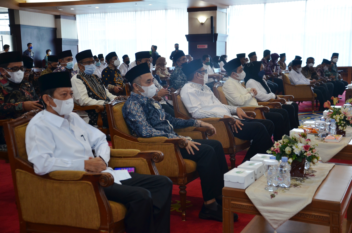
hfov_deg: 41.2
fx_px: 468
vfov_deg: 28.0
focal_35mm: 48
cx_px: 176
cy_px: 116
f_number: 4.2
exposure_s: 1/60
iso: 560
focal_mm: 32
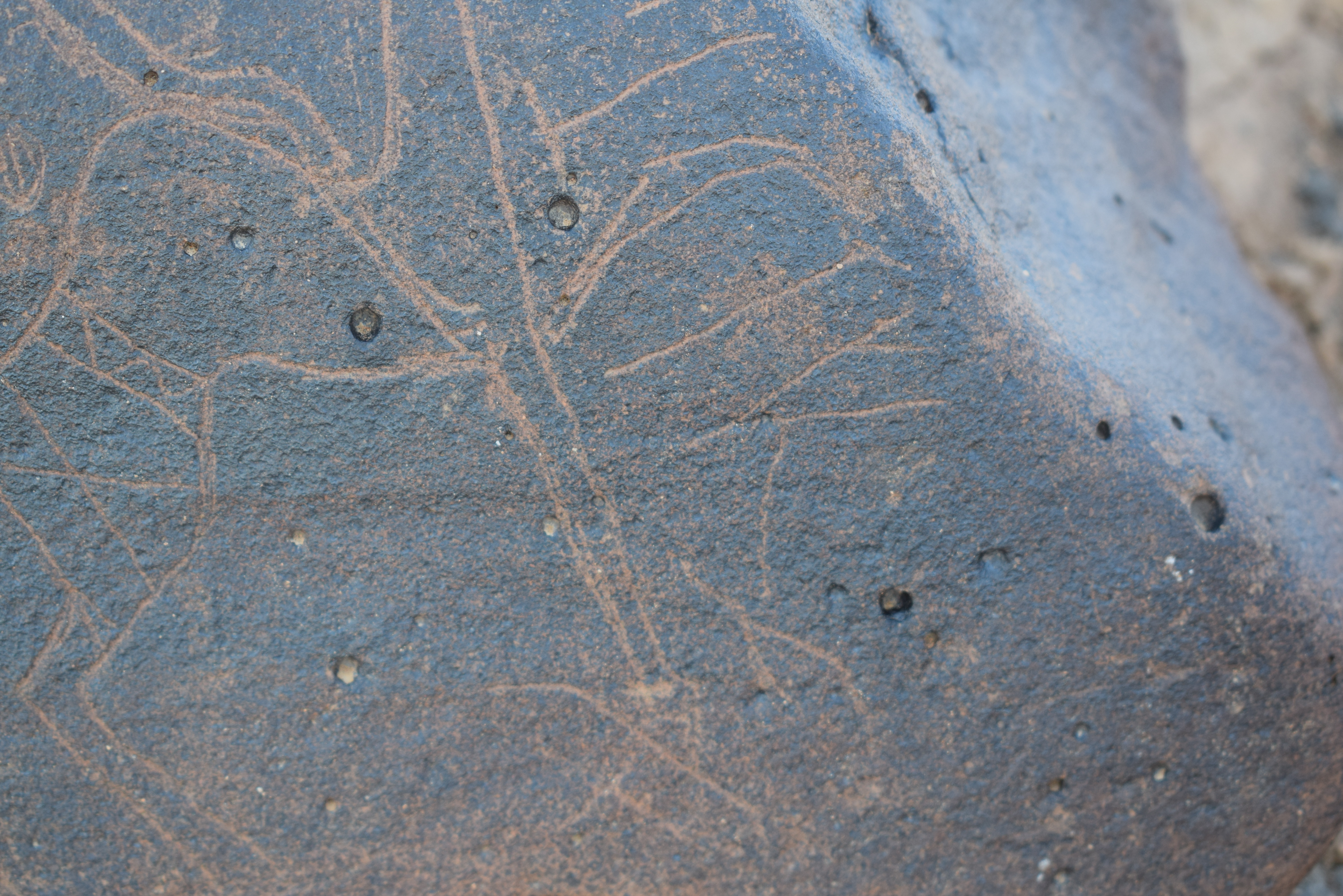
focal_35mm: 82
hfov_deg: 24.6
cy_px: 448
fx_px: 3077
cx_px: 672
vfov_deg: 16.6
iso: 400
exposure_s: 1/125
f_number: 5.6
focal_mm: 55
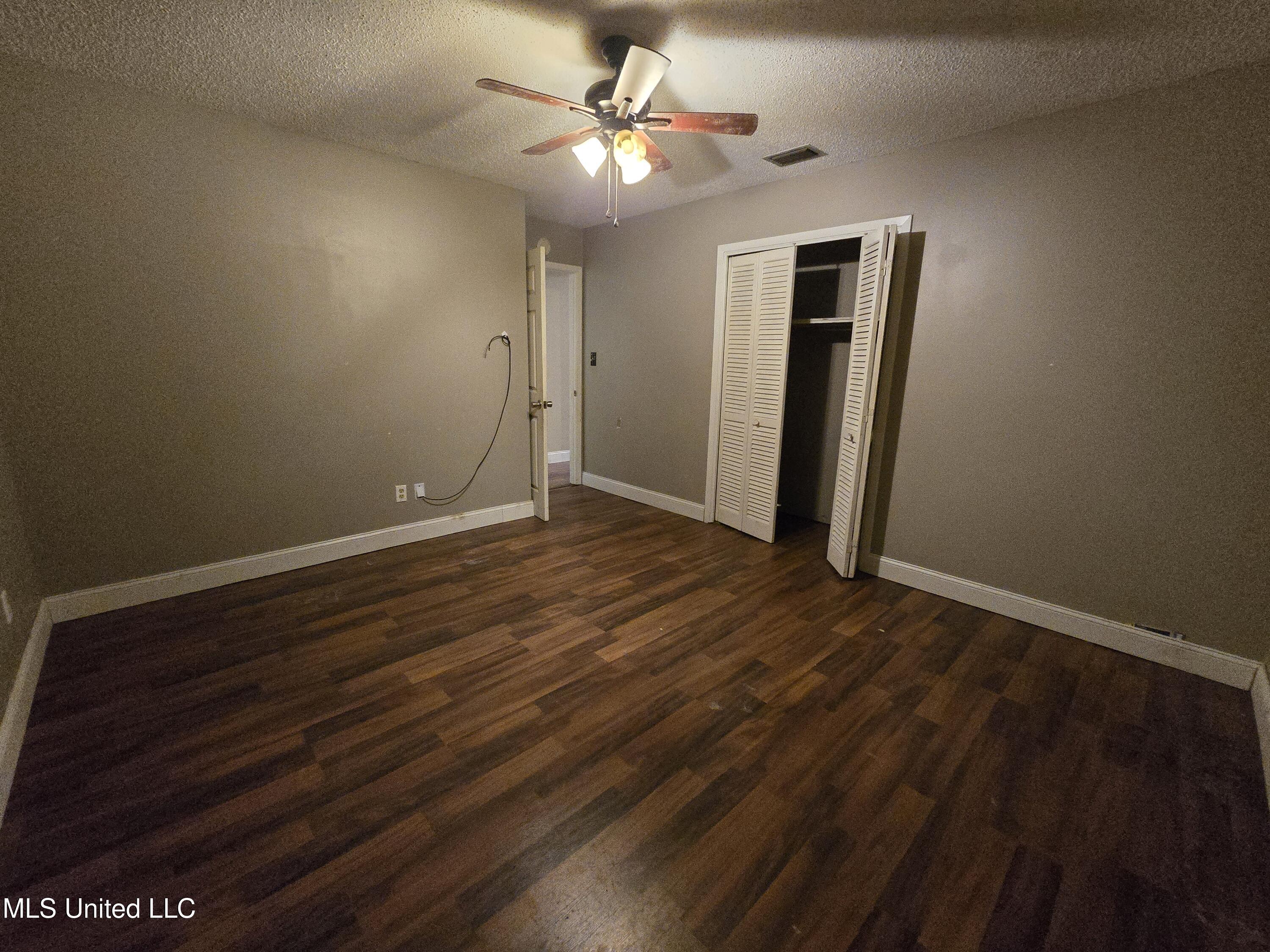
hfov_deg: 106.2
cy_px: 476
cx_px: 635
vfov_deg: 89.9
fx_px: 477
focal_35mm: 13
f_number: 2.2
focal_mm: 2.2
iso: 1250
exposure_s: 1/40
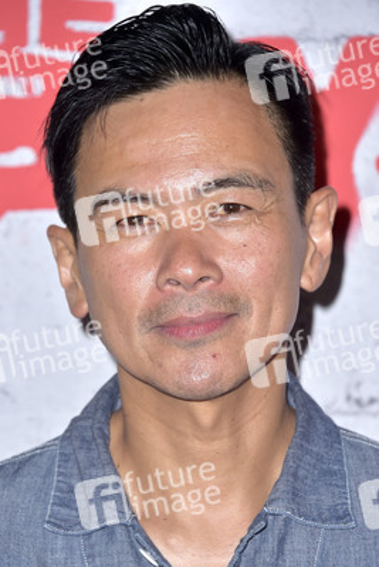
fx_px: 3313
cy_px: 284
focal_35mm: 210
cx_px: 190
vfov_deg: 9.8
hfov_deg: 6.5
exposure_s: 1/250
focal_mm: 210
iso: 320
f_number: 7.1
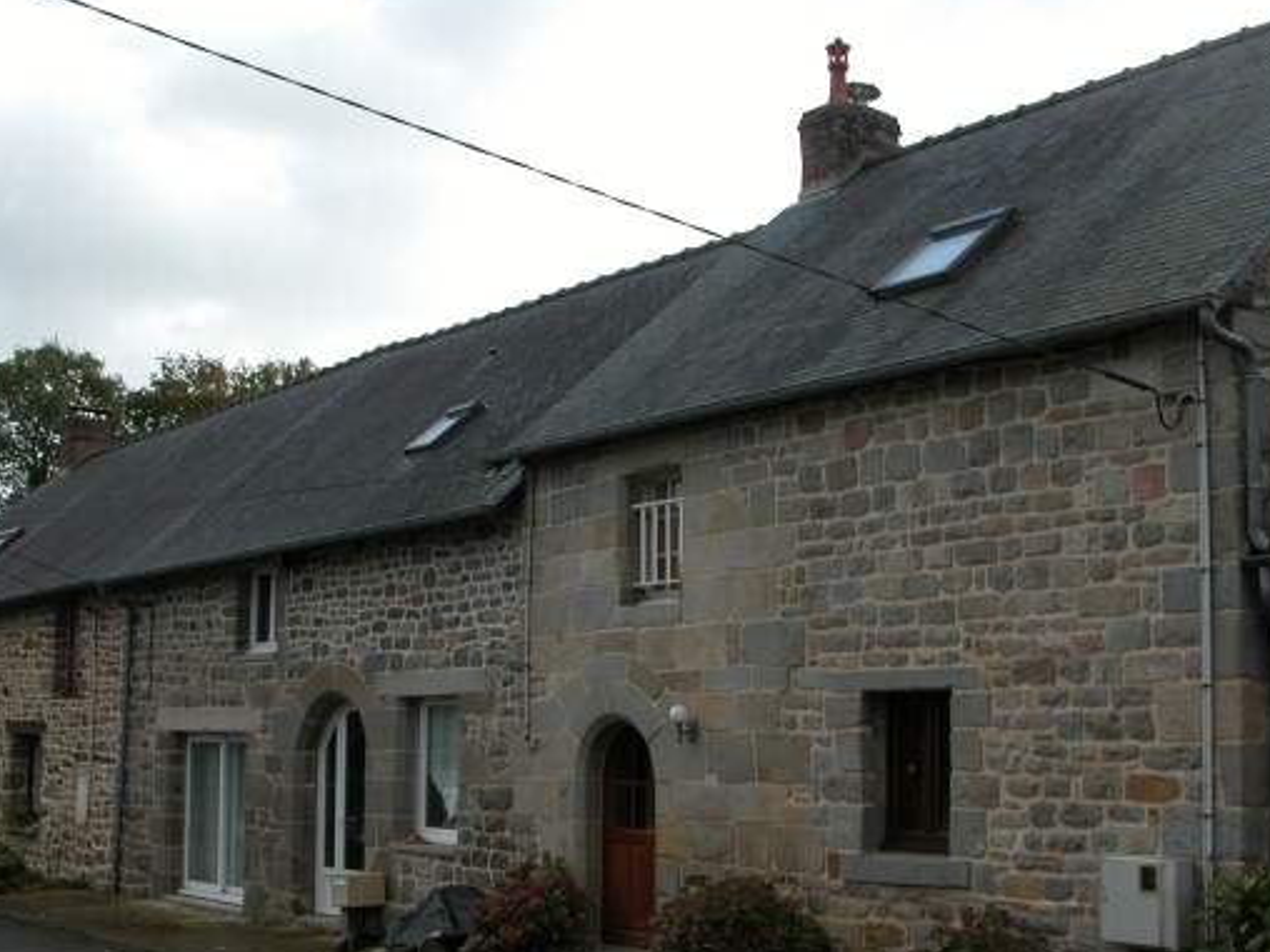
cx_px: 678
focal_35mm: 47
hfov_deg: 40.4
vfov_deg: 30.9
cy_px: 527
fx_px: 1724
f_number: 5
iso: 100
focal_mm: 8.9
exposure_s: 1/231
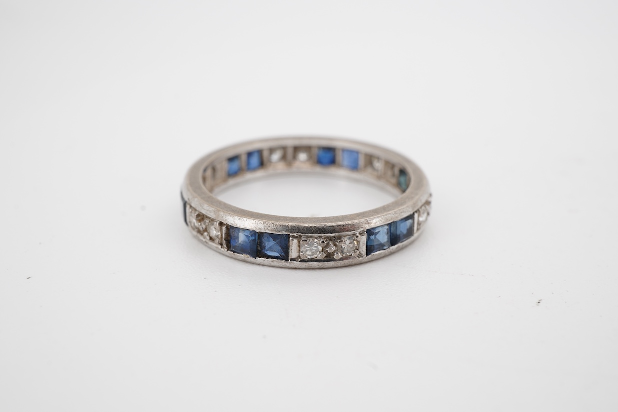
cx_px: 309
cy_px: 206
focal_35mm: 45
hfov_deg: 43.6
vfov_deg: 29.9
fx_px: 773
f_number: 22
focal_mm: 30
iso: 200
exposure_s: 1/125
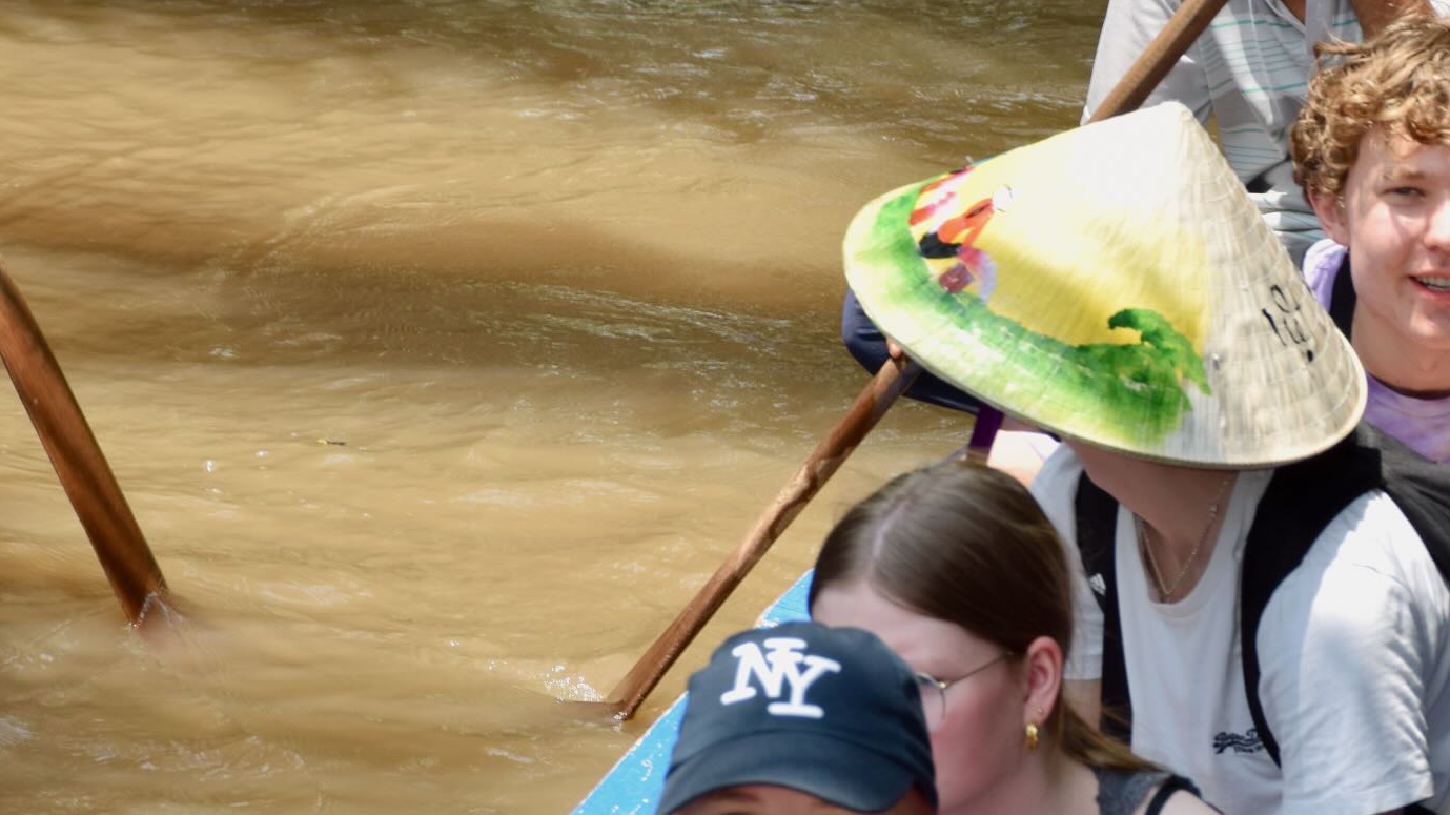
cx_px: 1120
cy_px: 807
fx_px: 8149
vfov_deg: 5.7
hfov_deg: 10.1
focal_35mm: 212
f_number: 8
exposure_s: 1/200
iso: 100
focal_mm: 62
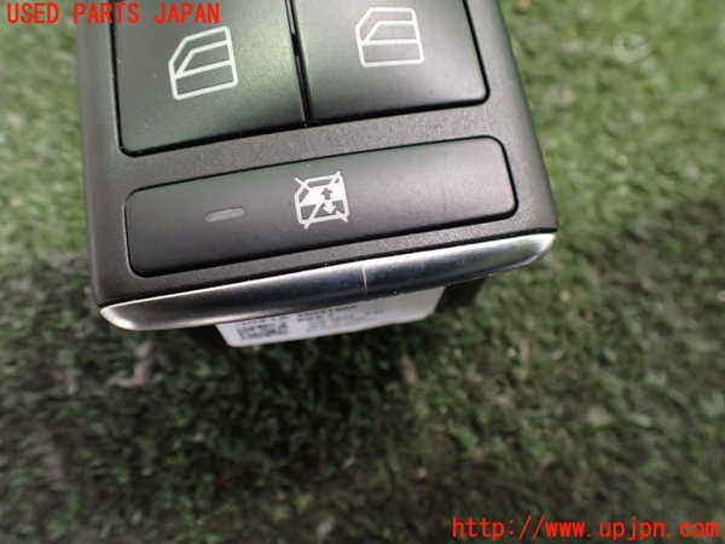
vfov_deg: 46.8
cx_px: 362
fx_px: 628
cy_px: 272
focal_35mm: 30
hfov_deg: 60.0
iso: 1000
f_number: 2.3
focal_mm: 5.4
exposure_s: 1/30
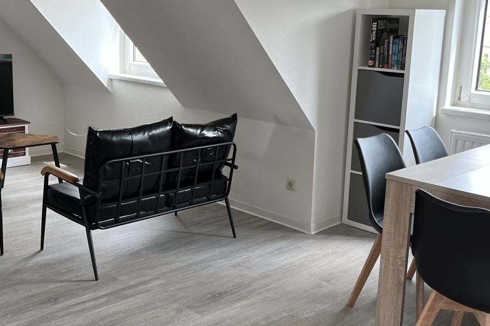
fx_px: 626
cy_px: 135
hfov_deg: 42.6
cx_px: 202
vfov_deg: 29.2
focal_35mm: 46
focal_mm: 5.1
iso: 125
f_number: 1.6
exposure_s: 1/121
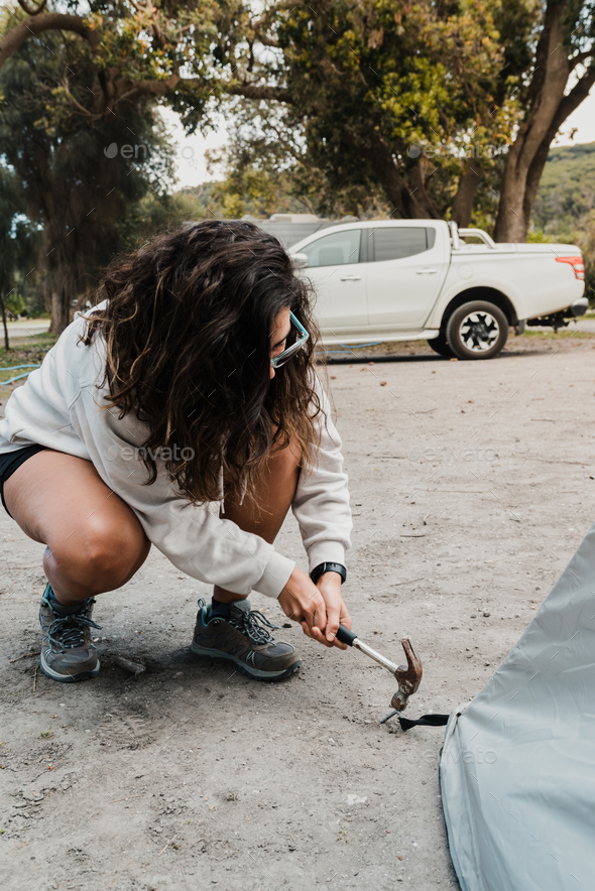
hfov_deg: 37.9
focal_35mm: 35
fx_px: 867
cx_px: 298
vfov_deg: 54.4
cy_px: 446
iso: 100
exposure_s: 1/60
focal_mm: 35
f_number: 6.3
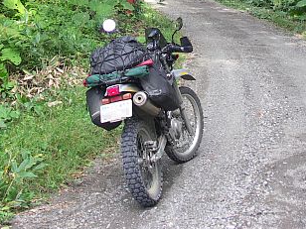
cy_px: -5
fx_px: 698
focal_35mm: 79
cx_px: 147
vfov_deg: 18.2
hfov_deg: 24.7
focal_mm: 9.9
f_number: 2.8
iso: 100
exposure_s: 1/80
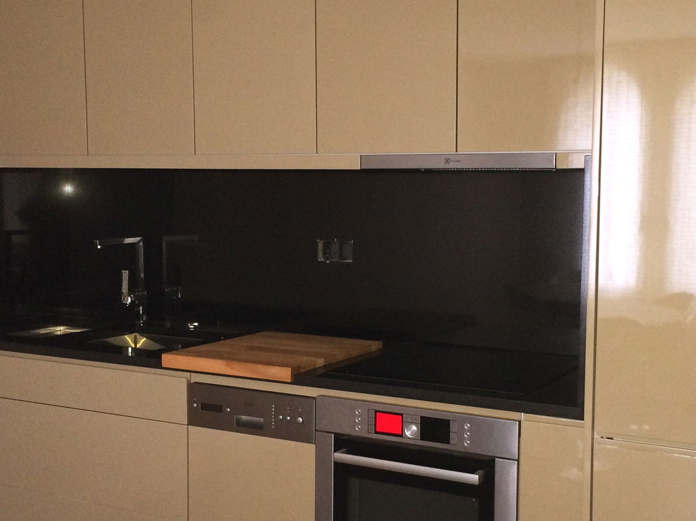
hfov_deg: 42.0
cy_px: 274
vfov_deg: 32.1
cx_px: 395
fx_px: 904
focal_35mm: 45
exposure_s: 1/16
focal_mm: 4.12
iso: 200
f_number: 2.2
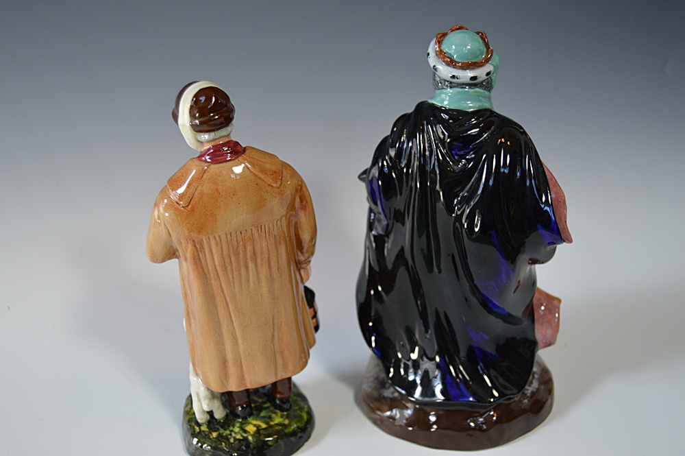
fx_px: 741
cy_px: 228
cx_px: 342
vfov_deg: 34.2
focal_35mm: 39
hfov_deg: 49.6
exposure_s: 1/80
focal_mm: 26
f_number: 4.5
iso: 400
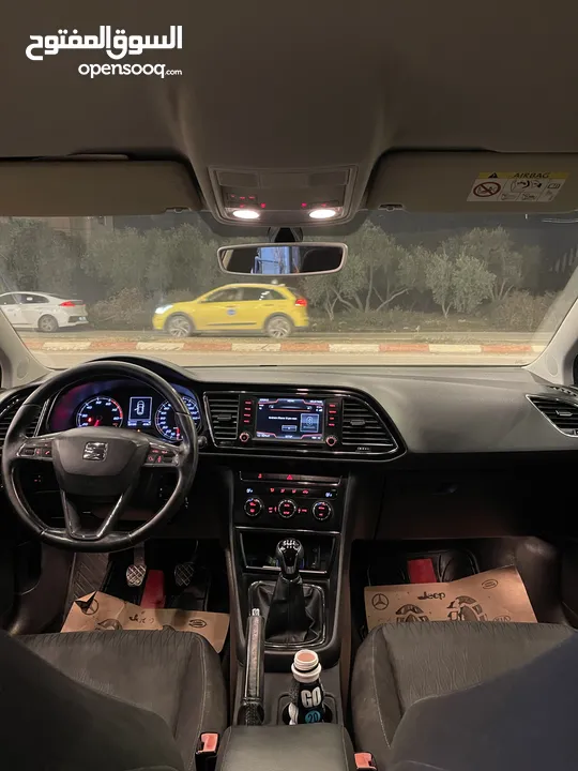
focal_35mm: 25
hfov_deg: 54.9
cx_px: 289
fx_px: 557
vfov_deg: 69.4
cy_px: 386
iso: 640
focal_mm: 5.1
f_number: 1.6
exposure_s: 1/35
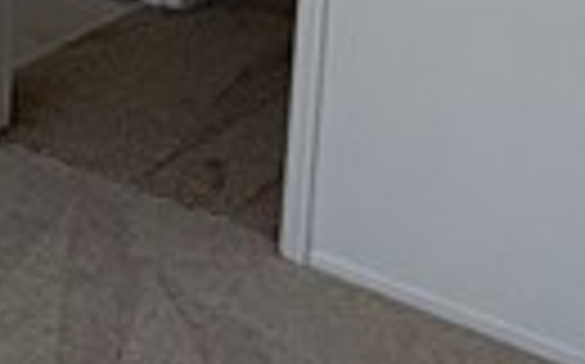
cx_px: -216
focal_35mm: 117
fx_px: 1864
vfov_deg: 10.6
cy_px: -252
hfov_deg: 16.6
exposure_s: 1/306
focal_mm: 2.22
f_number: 2.2
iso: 50
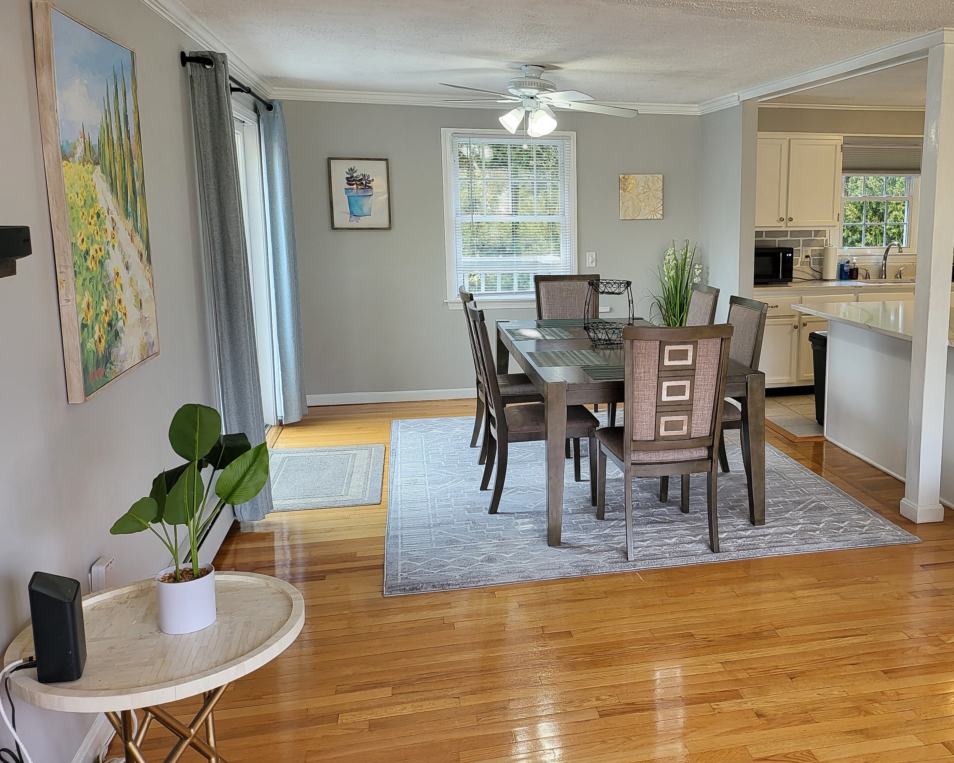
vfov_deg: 47.1
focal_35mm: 31
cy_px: 351
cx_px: 626
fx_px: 875
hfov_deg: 56.1
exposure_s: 1/120
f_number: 1.8
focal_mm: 5
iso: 100
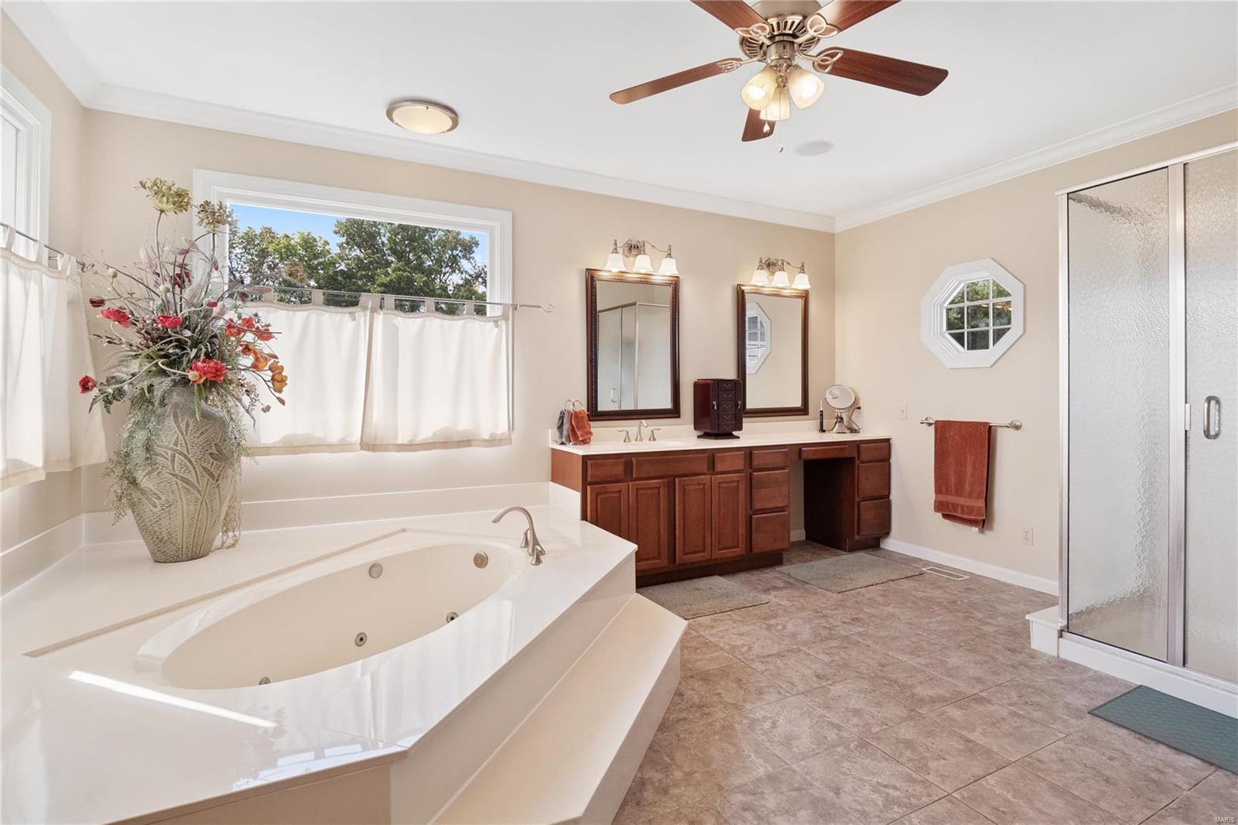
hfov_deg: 96.7
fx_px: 550
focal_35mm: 16
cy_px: 412
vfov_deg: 73.7
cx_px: 619
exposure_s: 1/50
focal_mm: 8
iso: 400
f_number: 6.3
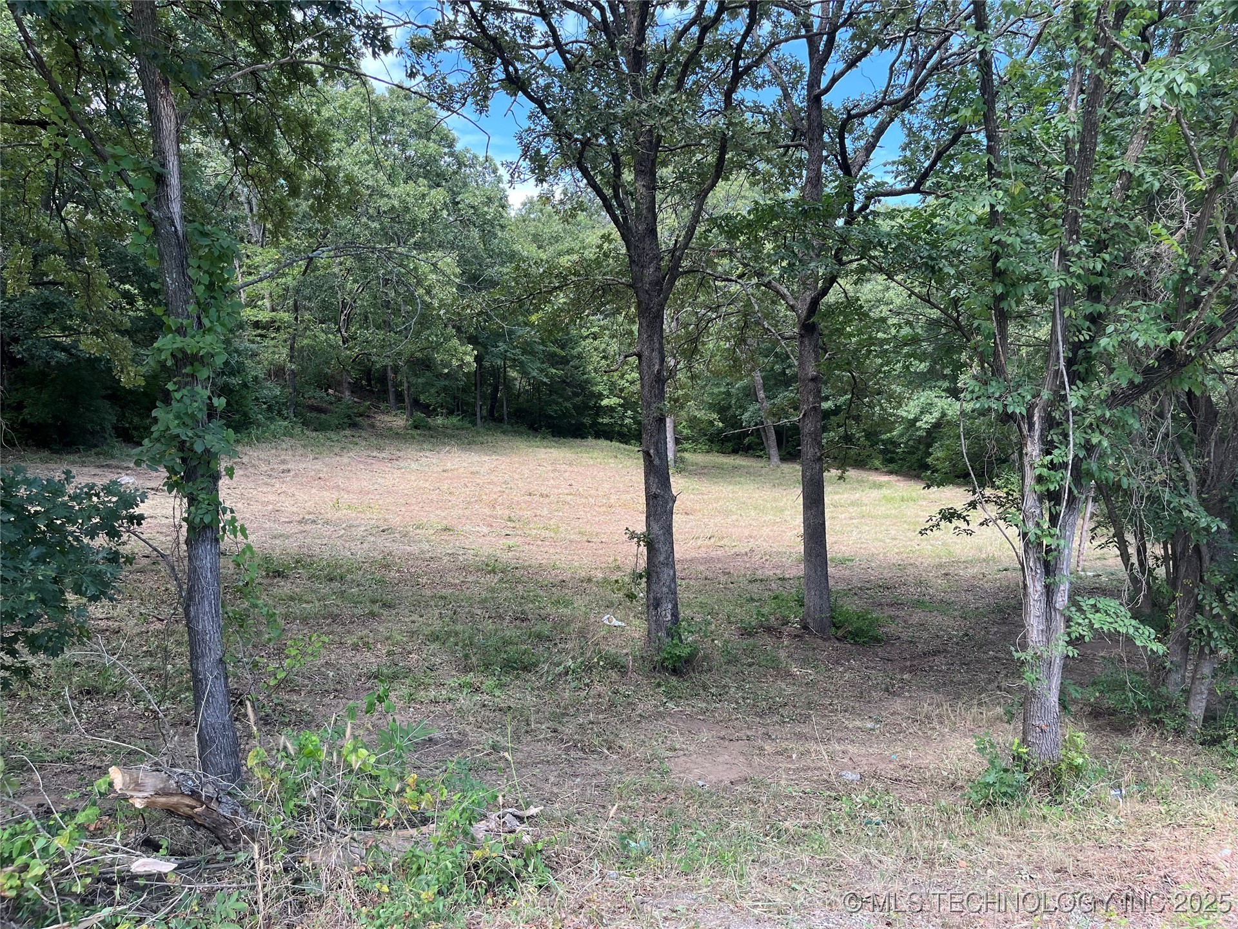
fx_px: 930
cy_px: 464
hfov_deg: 67.3
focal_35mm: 26
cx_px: 619
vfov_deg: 53.1
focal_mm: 5.1
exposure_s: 1/432
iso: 50
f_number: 1.6
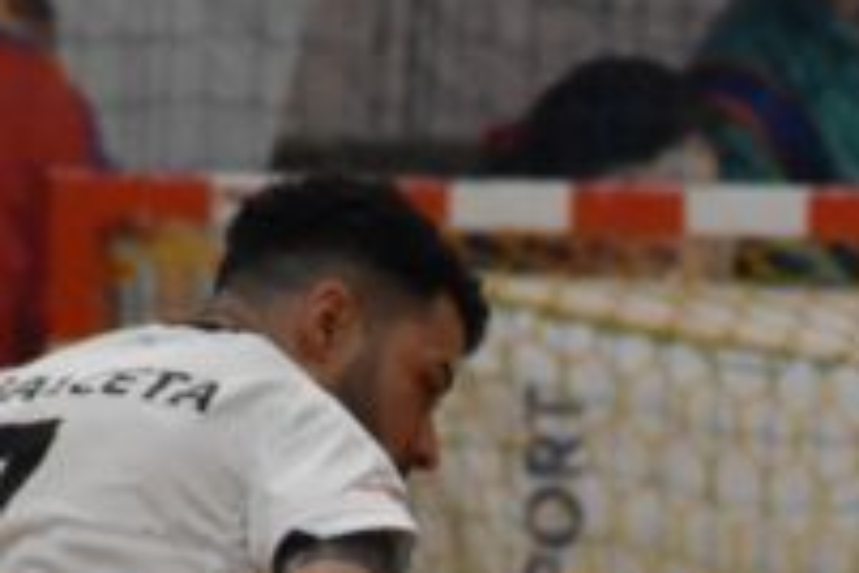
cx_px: 1026
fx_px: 25506
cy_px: 1345
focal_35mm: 1069
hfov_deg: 1.9
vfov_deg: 1.3
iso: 5000
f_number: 5.6
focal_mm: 140
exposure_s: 1/500
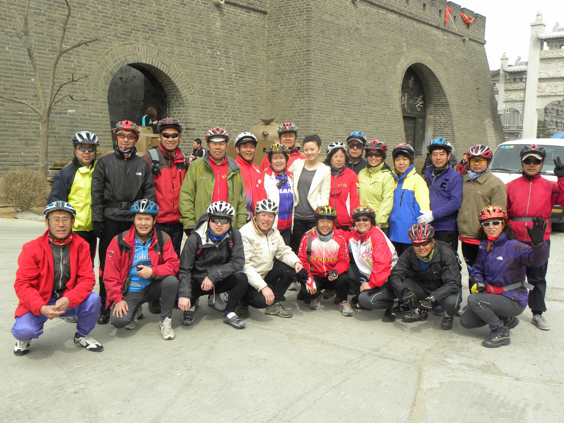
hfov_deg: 50.1
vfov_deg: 38.7
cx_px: 282
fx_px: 603
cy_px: 212
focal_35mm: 37
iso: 64
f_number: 4.5
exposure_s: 1/223
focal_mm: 6.6
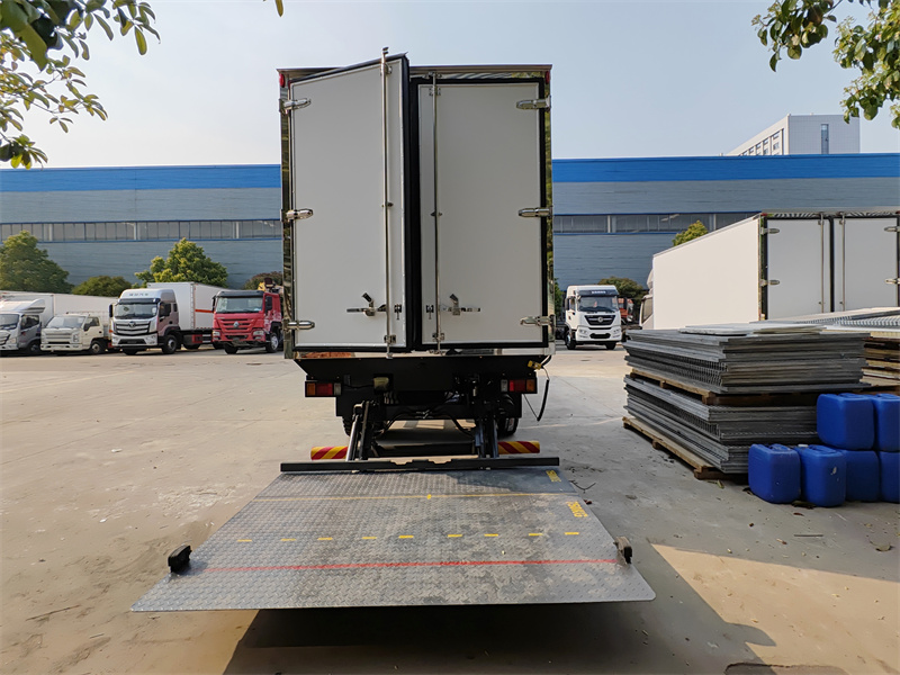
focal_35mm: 16
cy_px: 338
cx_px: 450
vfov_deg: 78.1
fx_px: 416
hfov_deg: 94.5
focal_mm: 1.82
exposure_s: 1/710
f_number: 2
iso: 50
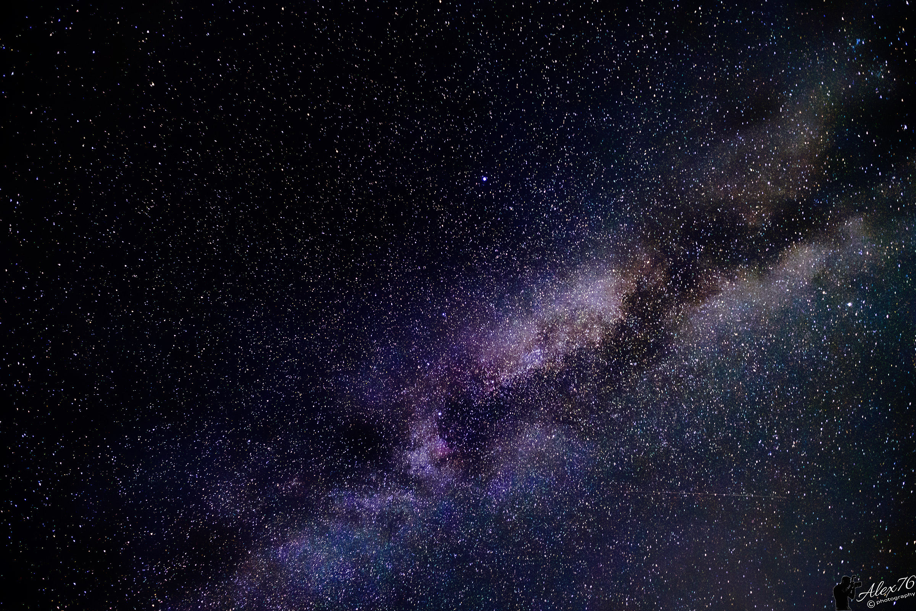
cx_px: 458
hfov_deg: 81.2
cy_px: 306
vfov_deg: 59.5
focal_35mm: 21
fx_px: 534
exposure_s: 30
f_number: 2.8
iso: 3200
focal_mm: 14
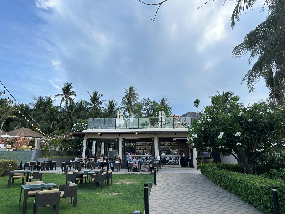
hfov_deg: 71.6
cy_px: 107
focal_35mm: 24
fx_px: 198
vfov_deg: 56.8
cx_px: 142
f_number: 1.78
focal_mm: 6.86
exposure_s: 1/822
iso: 80
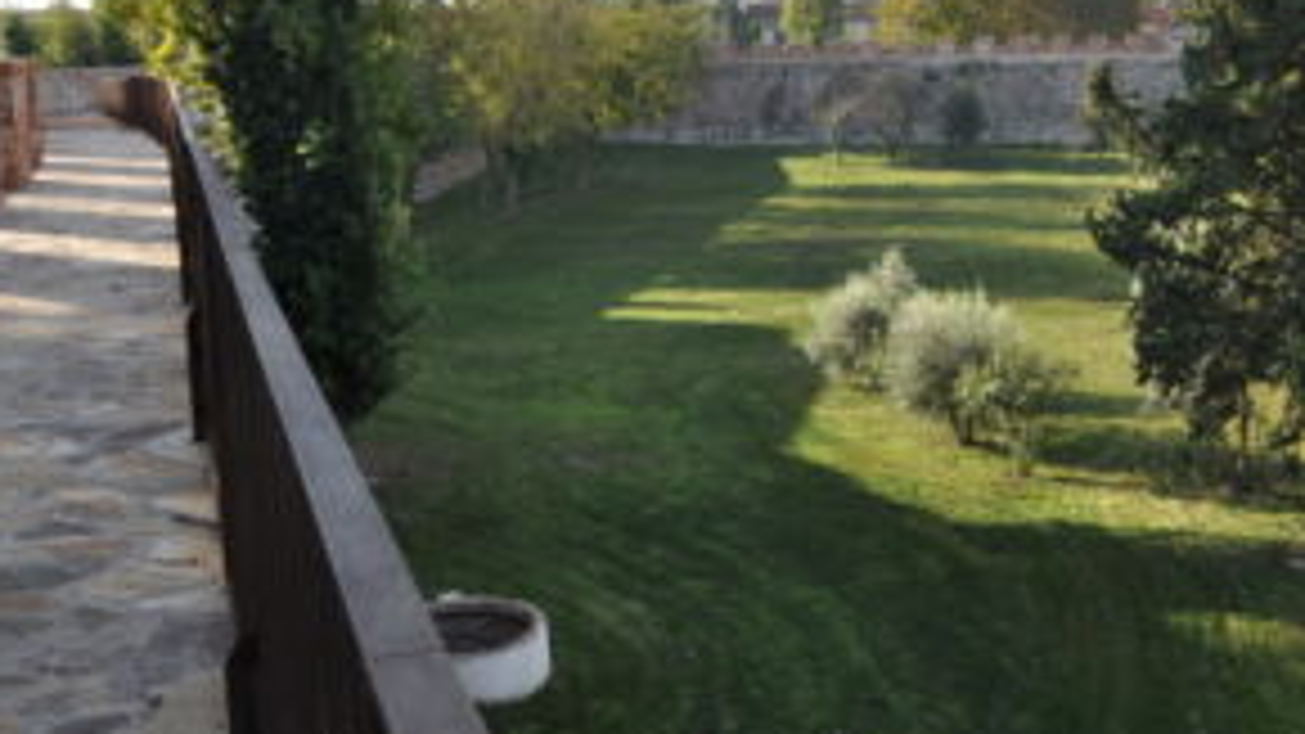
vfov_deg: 26.9
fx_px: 1522
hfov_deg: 45.6
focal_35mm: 44
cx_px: 891
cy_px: 216
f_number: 10
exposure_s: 1/100
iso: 200
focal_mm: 18
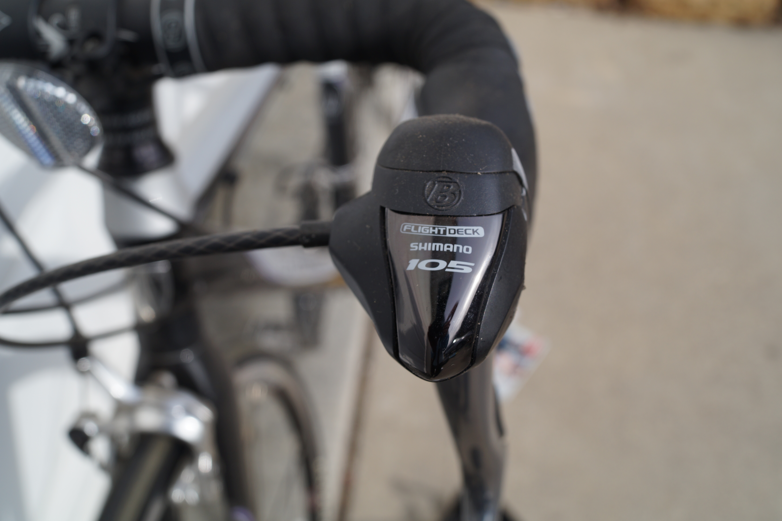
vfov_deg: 36.8
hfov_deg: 53.2
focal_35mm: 36
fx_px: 782
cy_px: 260
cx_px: 391
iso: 100
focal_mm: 24
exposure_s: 1/320
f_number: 5.6
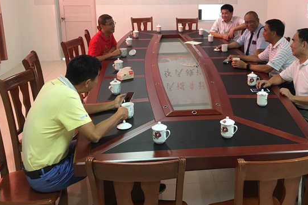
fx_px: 351
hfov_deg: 46.9
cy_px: 57
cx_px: 197
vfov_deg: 32.2
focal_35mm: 41
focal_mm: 4.15
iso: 50
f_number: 2.2
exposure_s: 1/17
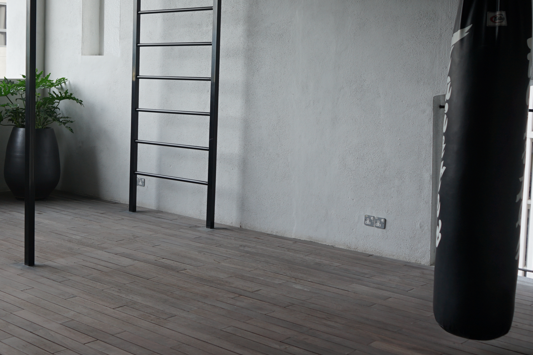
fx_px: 740
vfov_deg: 26.9
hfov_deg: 37.9
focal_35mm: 50
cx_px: 94
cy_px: 132
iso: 100
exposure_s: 1/80
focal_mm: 28
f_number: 5
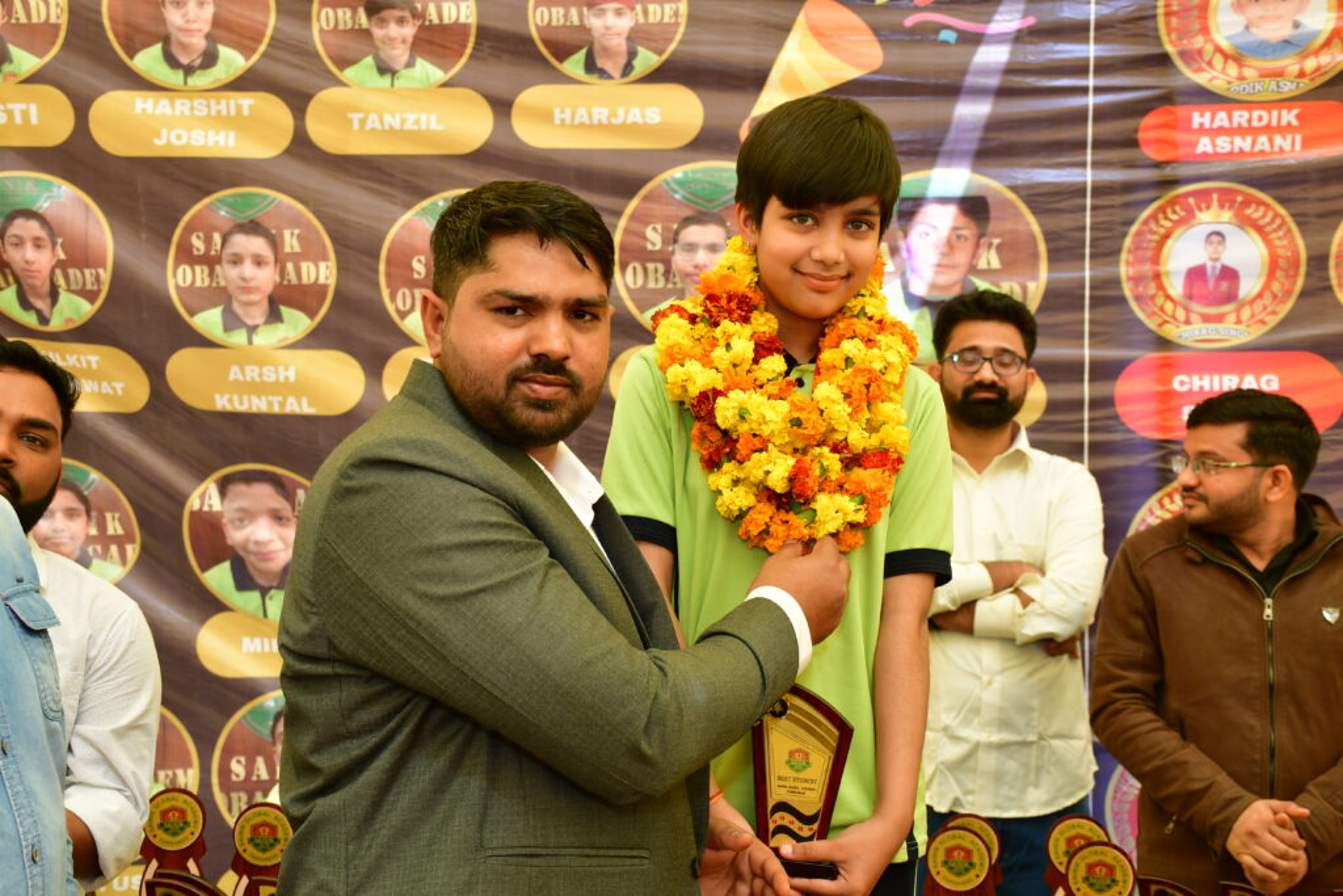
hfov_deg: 38.9
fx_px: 1903
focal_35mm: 51
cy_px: 448
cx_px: 672
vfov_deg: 26.5
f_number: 5.6
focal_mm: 34
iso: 200
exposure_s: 1/125
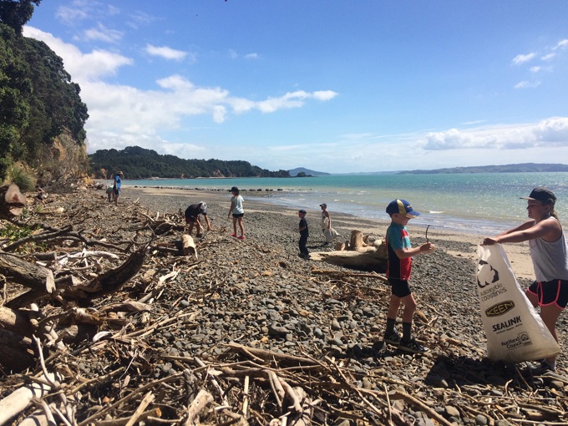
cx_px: 284
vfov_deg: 48.2
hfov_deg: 61.7
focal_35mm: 29
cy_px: 213
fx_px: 476
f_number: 2.2
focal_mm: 4.15
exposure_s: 1/2933
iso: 32
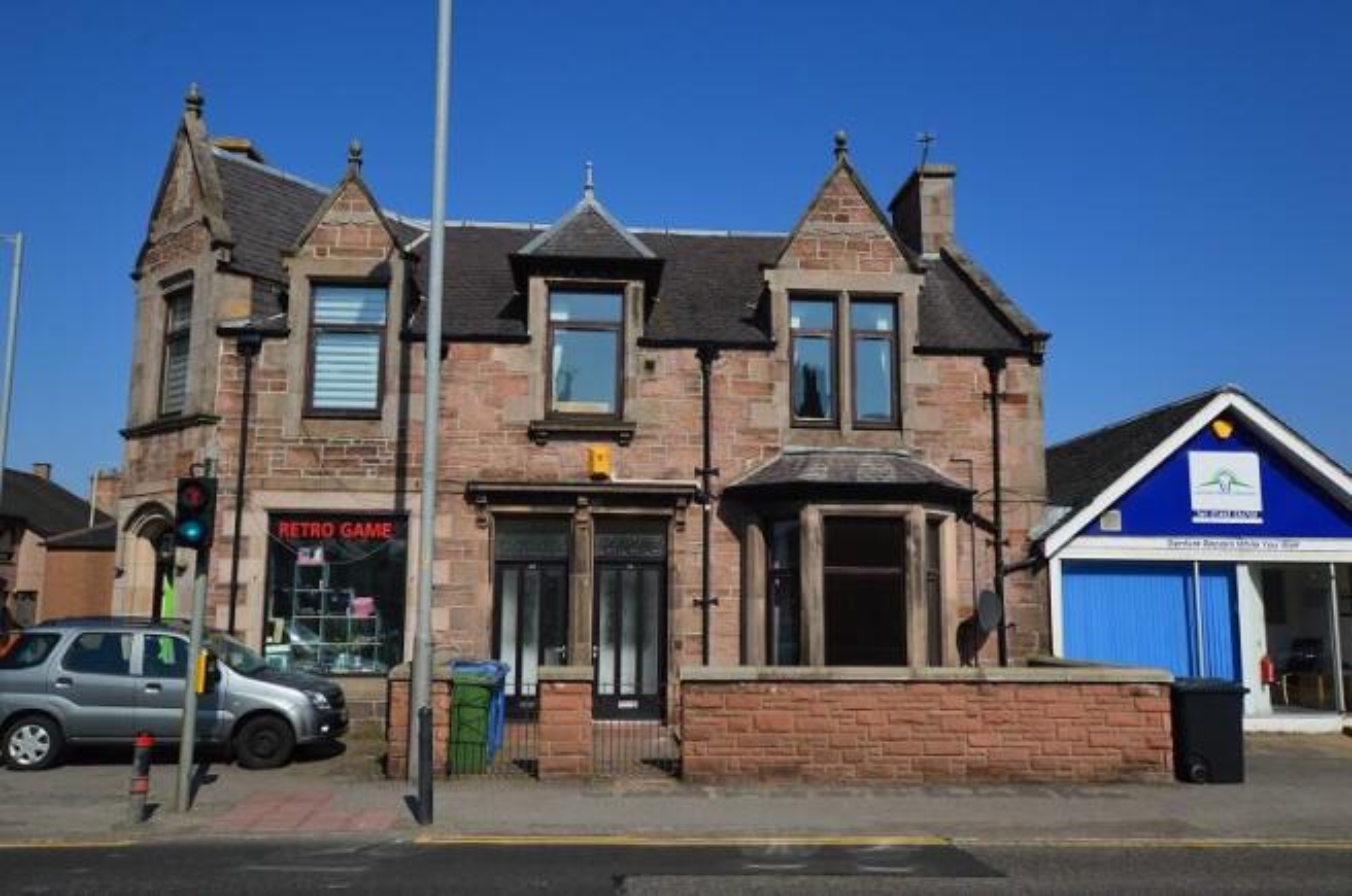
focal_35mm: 30
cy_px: 448
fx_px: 1125
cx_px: 676
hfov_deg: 62.0
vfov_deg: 43.5
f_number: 11
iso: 250
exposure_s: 1/500
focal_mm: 20
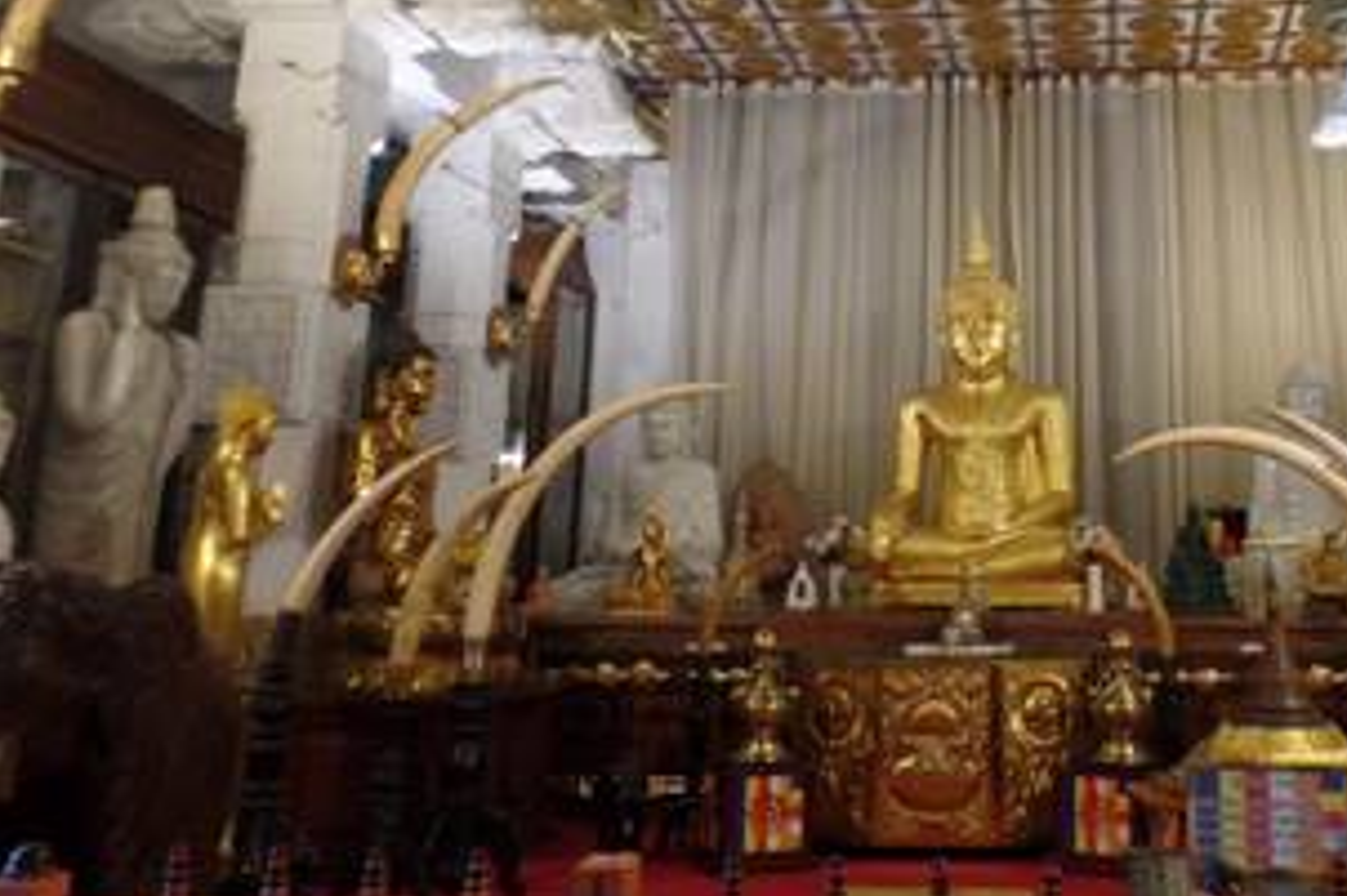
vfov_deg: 34.3
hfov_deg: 49.0
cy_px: 223
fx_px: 1421
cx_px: 990
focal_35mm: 38
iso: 200
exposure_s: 1/30
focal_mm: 4.1
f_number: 2.8
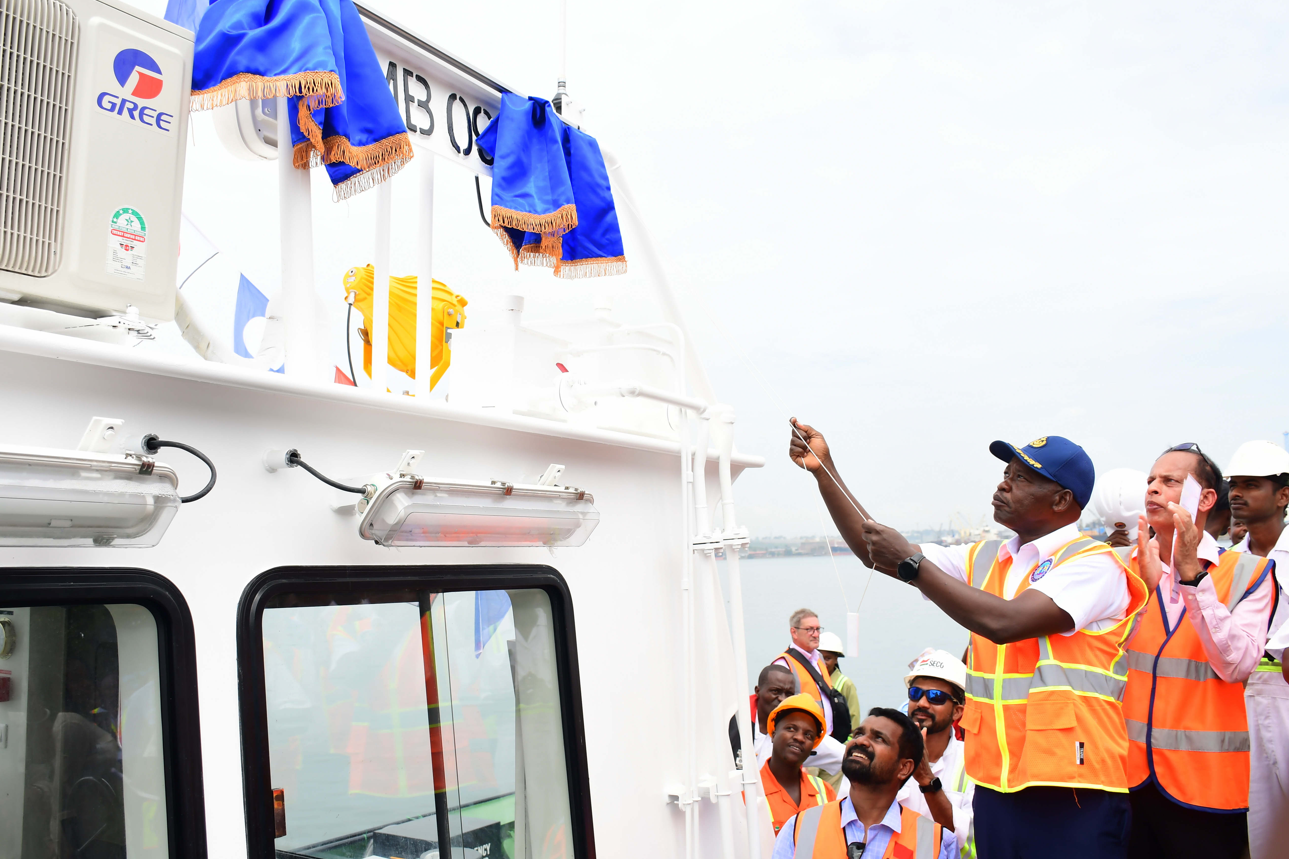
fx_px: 1146
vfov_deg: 41.1
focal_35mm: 32
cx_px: 618
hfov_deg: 58.7
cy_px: 431
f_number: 6.3
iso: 200
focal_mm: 20
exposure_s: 1/640
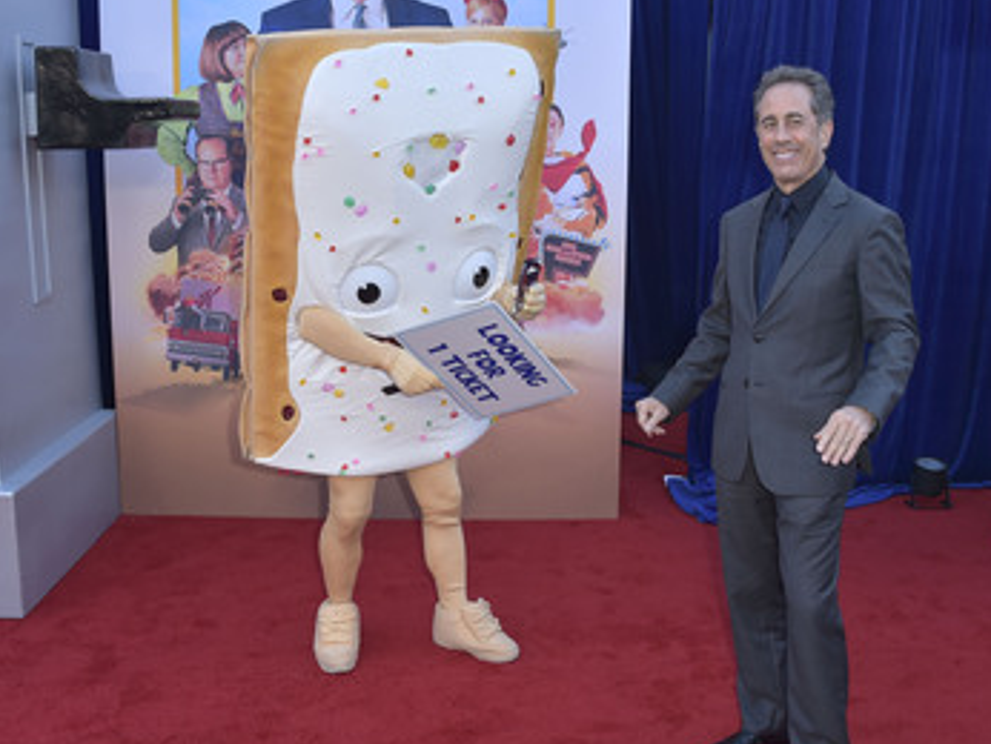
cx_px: 550
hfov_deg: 52.5
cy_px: 383
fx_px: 1003
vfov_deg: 40.7
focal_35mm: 35
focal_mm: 28
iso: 320
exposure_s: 1/250
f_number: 6.3
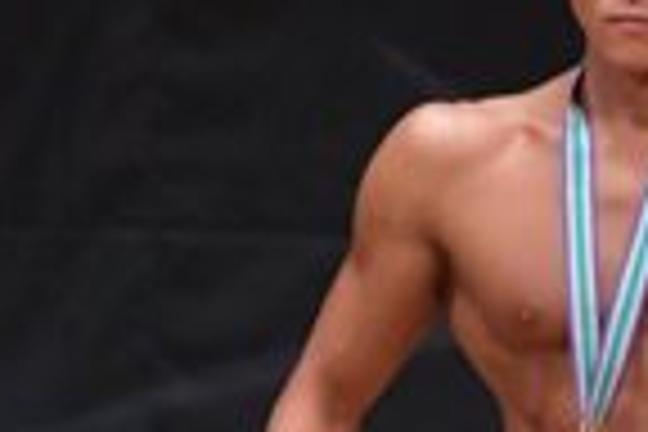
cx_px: 1618
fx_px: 26134
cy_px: 693
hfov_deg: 1.4
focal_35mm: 1452
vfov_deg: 0.9
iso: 6400
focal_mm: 180
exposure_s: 1/400
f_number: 5.6
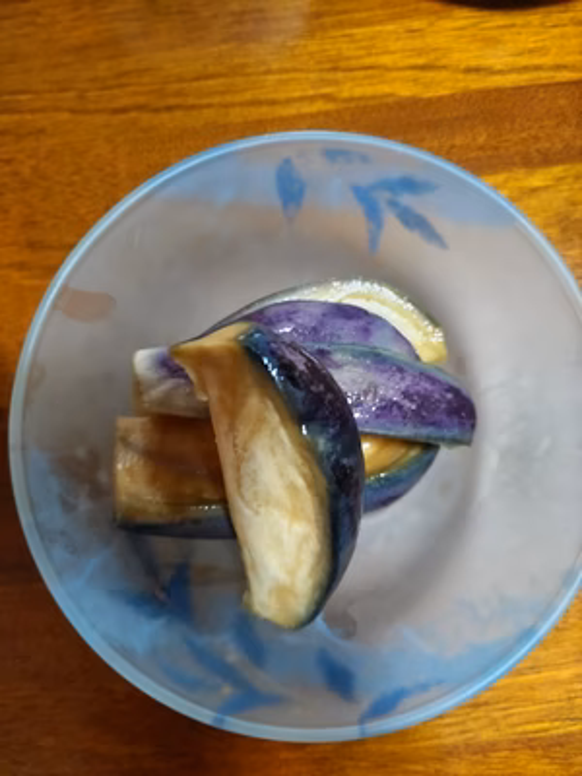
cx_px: 291
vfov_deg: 67.3
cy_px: 388
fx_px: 583
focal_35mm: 26
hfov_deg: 53.1
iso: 1264
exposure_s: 1/33
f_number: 1.79
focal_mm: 4.8
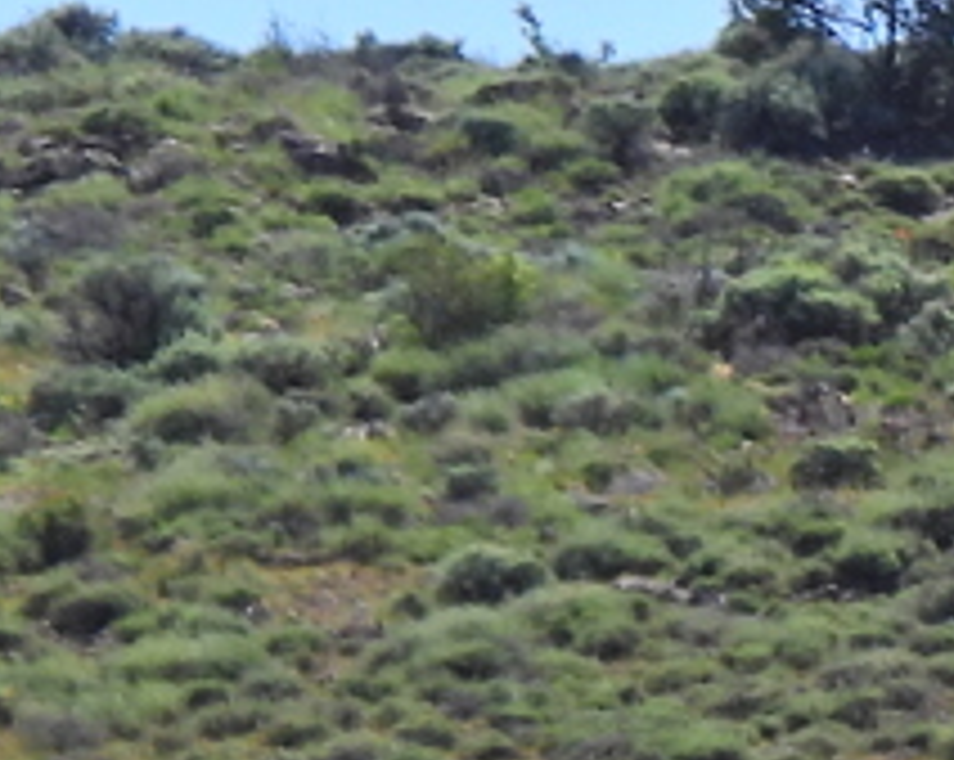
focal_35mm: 2361
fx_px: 66570
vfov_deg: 0.7
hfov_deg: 0.8
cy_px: 238
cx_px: 1526
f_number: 5
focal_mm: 71.4
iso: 100
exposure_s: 1/800
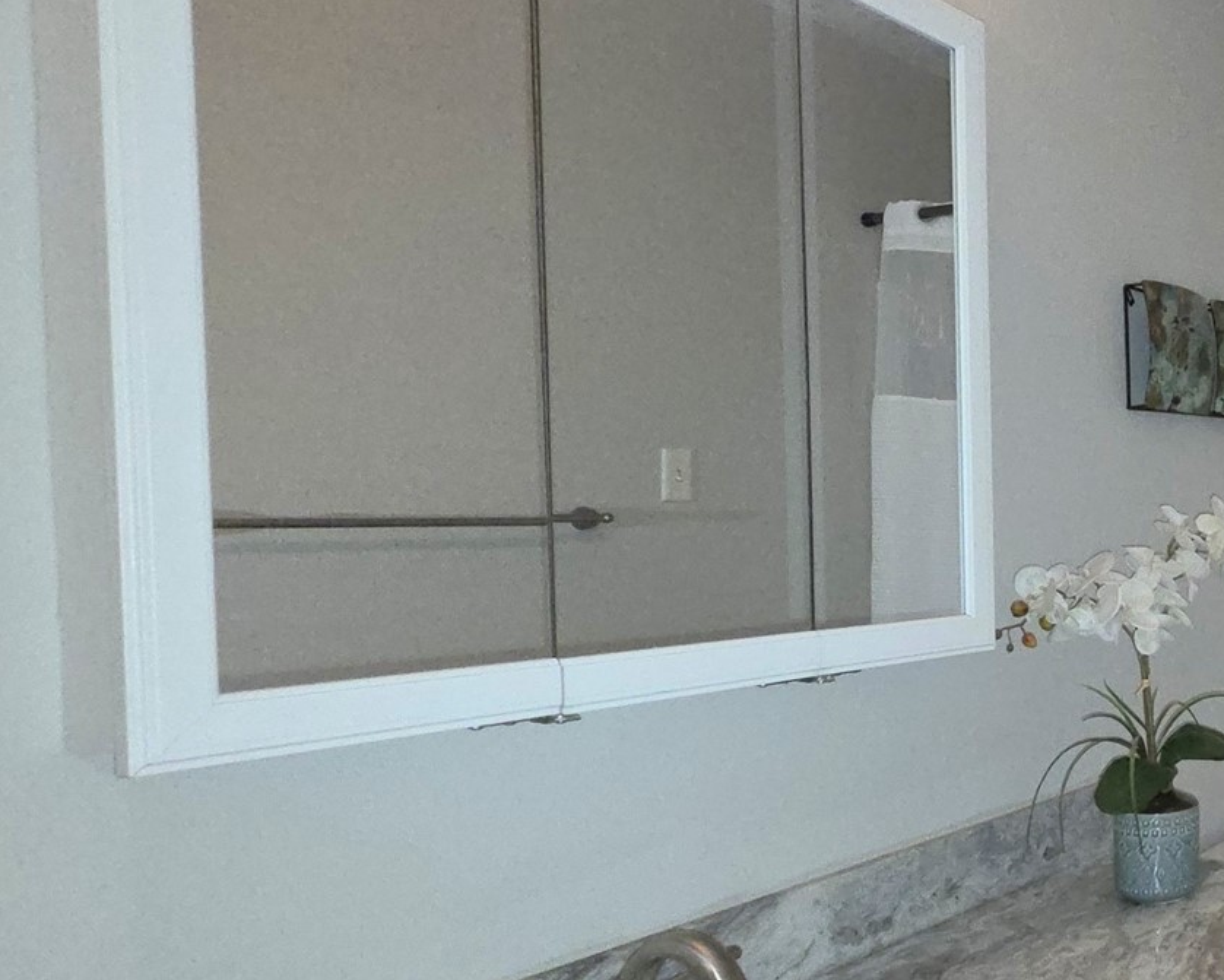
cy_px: 561
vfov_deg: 47.0
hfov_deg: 43.1
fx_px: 1123
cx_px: 1376
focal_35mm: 31
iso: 400
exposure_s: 1/60
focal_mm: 2.2
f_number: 2.2
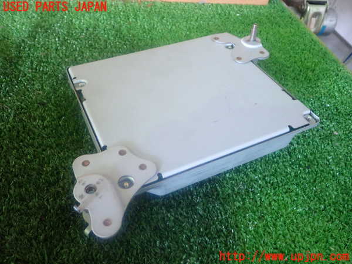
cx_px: 176
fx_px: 305
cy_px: 132
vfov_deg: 46.8
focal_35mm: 30
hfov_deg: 60.0
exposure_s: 1/30
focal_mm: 5.5
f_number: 2.3
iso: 800
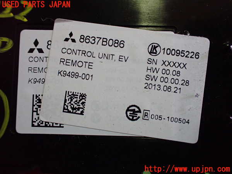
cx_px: 116
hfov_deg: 60.0
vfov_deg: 46.8
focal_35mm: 30
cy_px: 87
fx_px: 201
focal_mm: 5.4
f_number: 2.3
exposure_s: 1/125
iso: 640
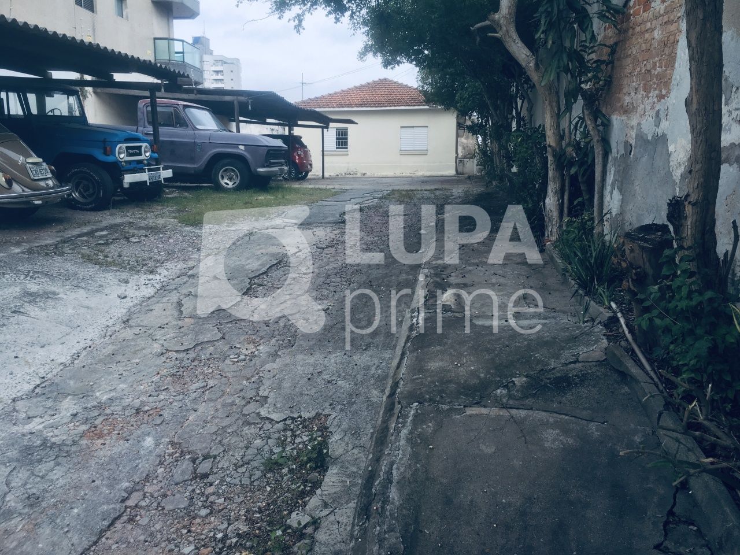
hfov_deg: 61.7
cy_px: 278
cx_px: 370
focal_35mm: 29
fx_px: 620
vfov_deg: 48.2
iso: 25
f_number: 2.2
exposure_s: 1/255
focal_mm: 4.15
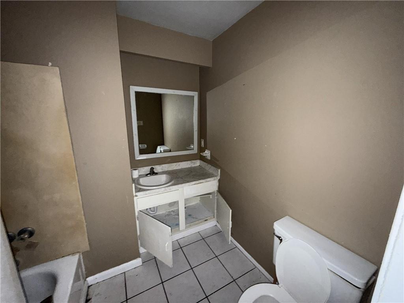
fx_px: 163
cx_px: 202
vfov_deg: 85.7
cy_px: 152
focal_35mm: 14
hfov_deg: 102.1
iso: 250
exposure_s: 1/18
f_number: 2.2
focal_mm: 2.22
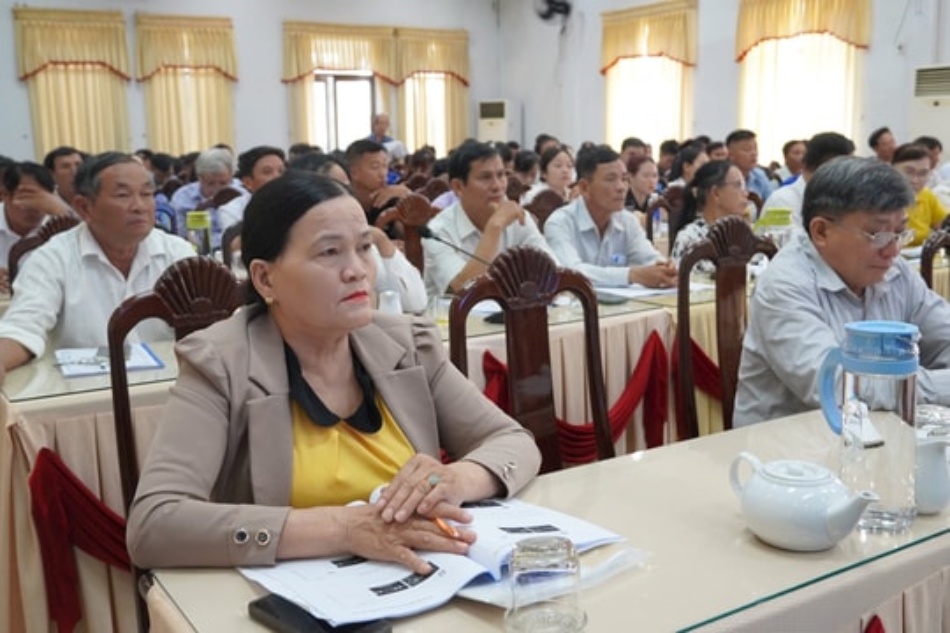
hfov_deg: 55.1
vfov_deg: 38.4
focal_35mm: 34
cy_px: 316
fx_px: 910
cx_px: 475
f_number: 4
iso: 2000
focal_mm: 23
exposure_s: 1/160
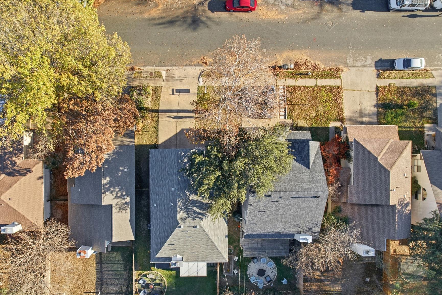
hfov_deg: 69.2
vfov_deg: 49.4
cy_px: 169
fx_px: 319
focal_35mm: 26
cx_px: 196
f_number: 2.8
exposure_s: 1/30
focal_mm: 8.4
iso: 100
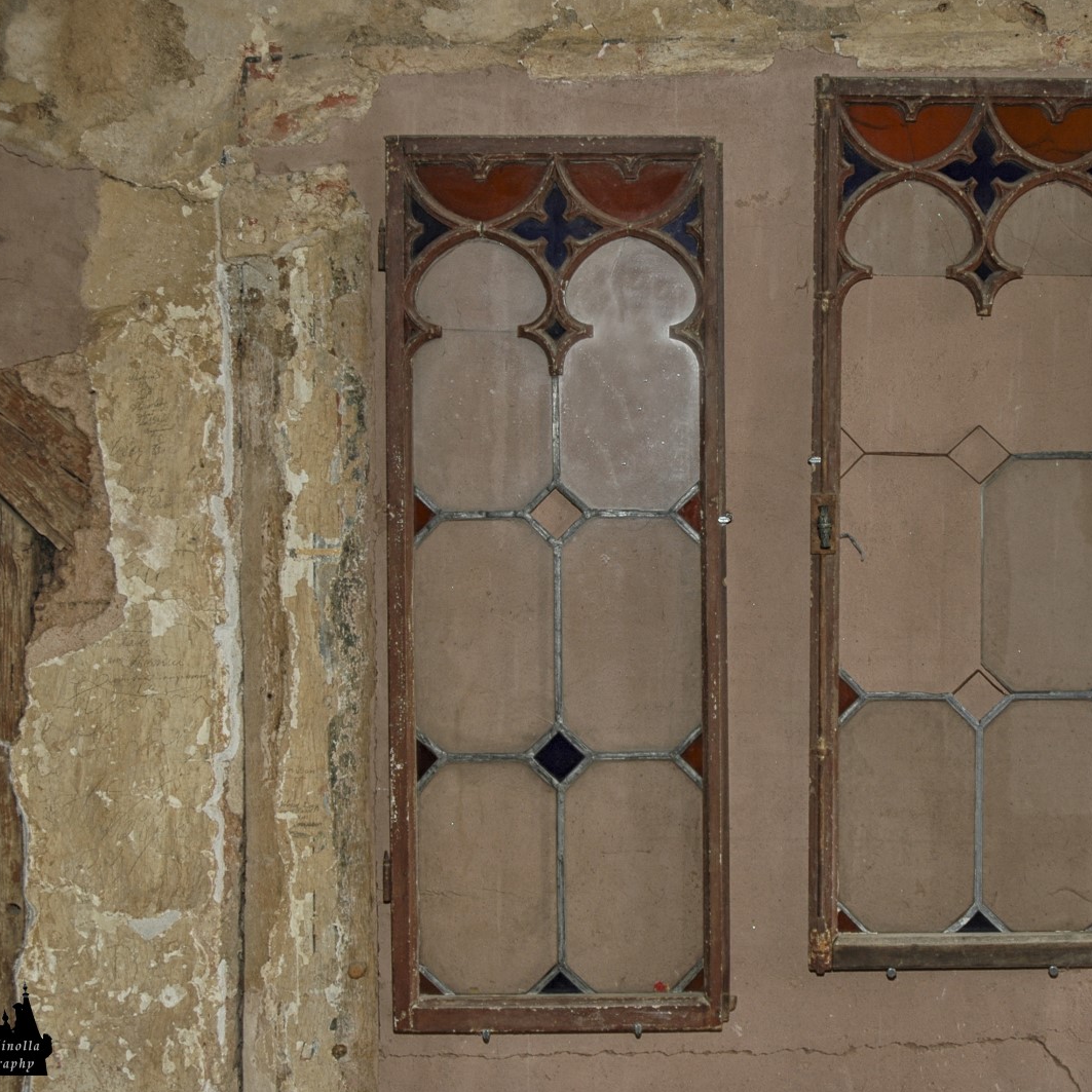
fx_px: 1736
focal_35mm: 49
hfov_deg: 34.6
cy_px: 549
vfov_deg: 34.9
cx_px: 730
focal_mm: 25
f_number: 4
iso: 200
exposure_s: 1/60
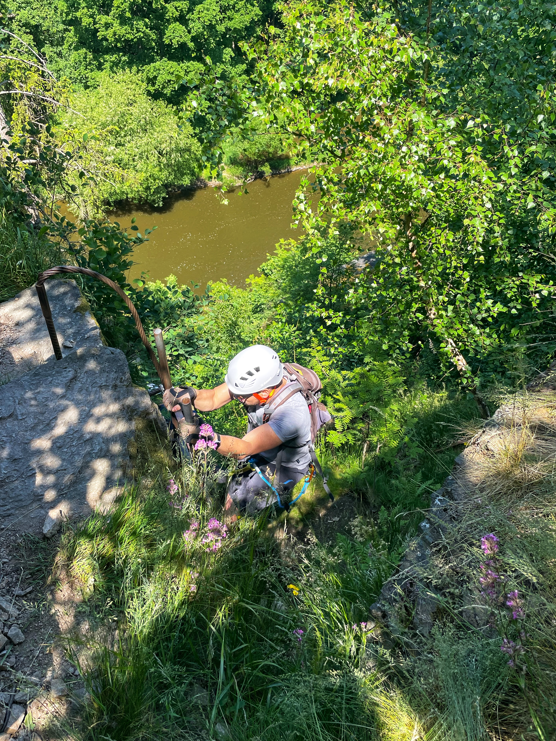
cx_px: 257
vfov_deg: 63.4
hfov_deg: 49.7
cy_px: 360
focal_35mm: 28
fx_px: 600
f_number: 1.6
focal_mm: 4.2
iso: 32
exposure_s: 1/593
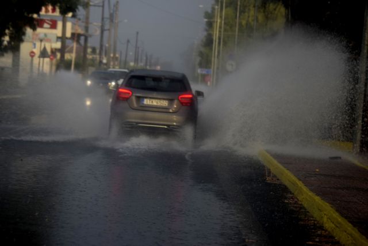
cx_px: 184
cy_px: 123
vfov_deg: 7.9
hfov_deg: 11.8
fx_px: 1779
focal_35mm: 174
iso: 800
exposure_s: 1/160
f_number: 5.6
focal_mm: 116
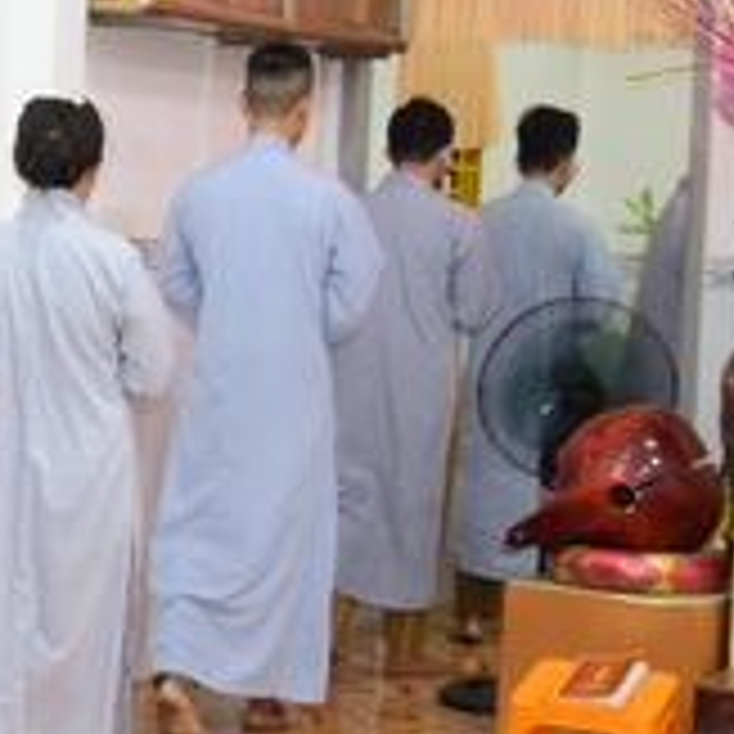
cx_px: -432
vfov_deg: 15.2
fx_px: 2759
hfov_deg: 14.0
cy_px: 383
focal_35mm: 115
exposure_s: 1/40
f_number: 4.5
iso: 1000
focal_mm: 34
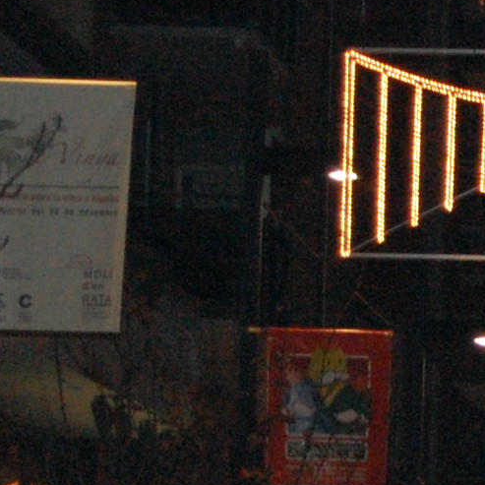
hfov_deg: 4.9
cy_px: 418
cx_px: 959
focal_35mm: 350
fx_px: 5542
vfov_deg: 5.0
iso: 1600
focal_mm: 45
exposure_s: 1/60
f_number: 5.3
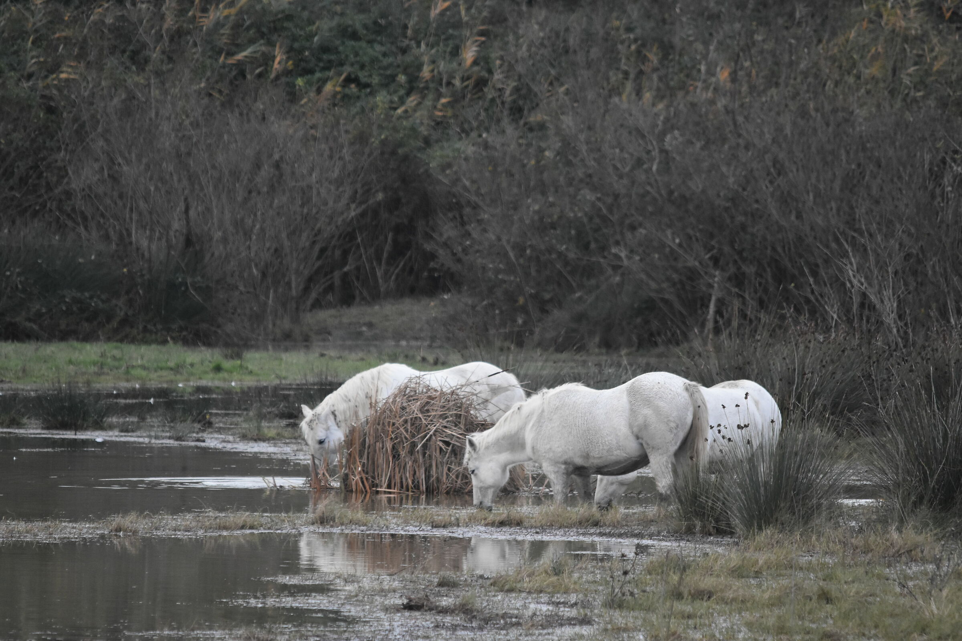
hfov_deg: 3.1
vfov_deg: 2.0
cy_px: 320
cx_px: 481
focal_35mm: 675
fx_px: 18036
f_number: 6.3
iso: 1600
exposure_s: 1/1250
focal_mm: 450
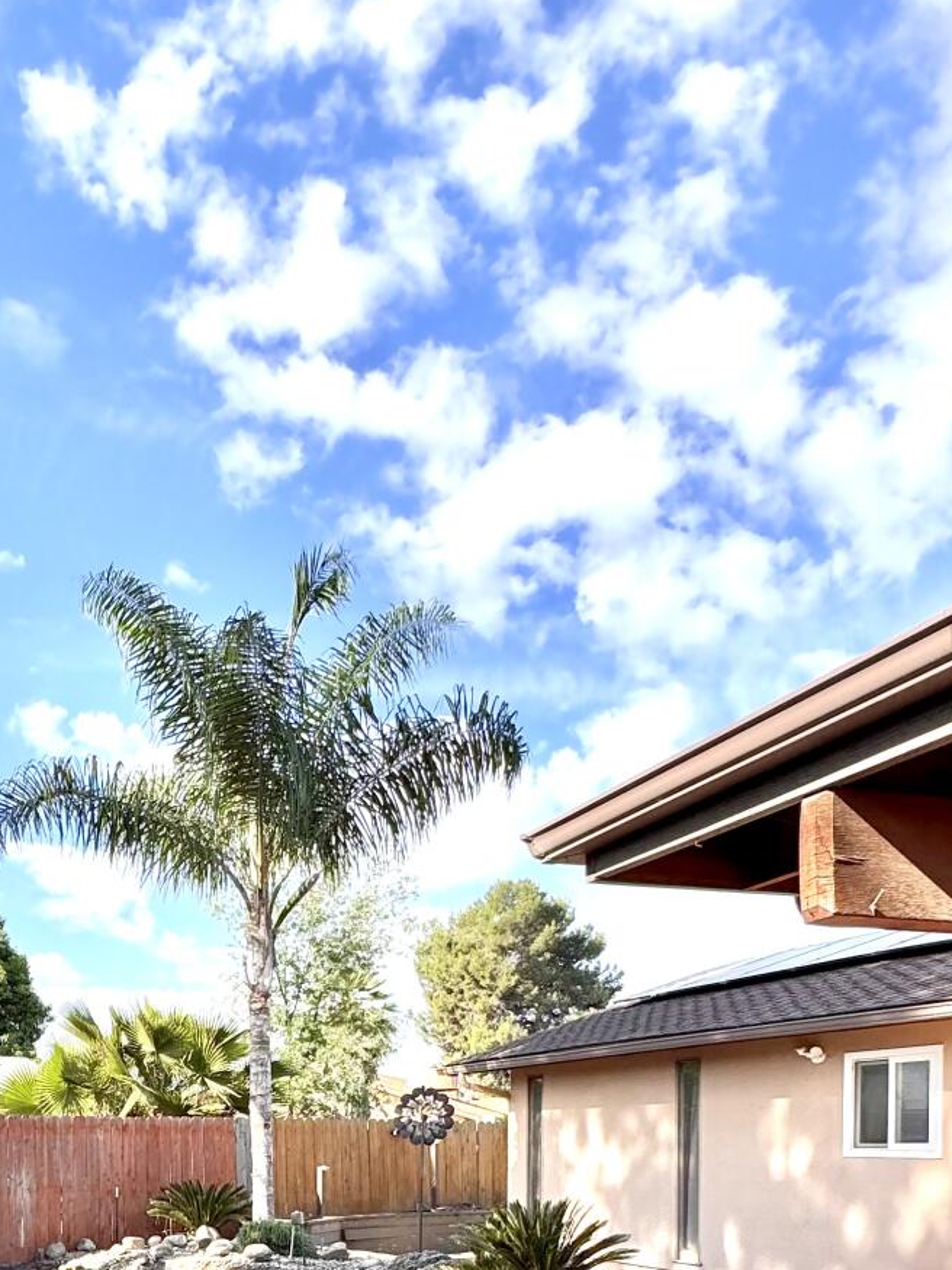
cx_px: 109
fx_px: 1174
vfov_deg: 49.8
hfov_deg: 41.0
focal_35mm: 32
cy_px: 1167
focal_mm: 2.22
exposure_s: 1/1006
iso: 50
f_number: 2.2
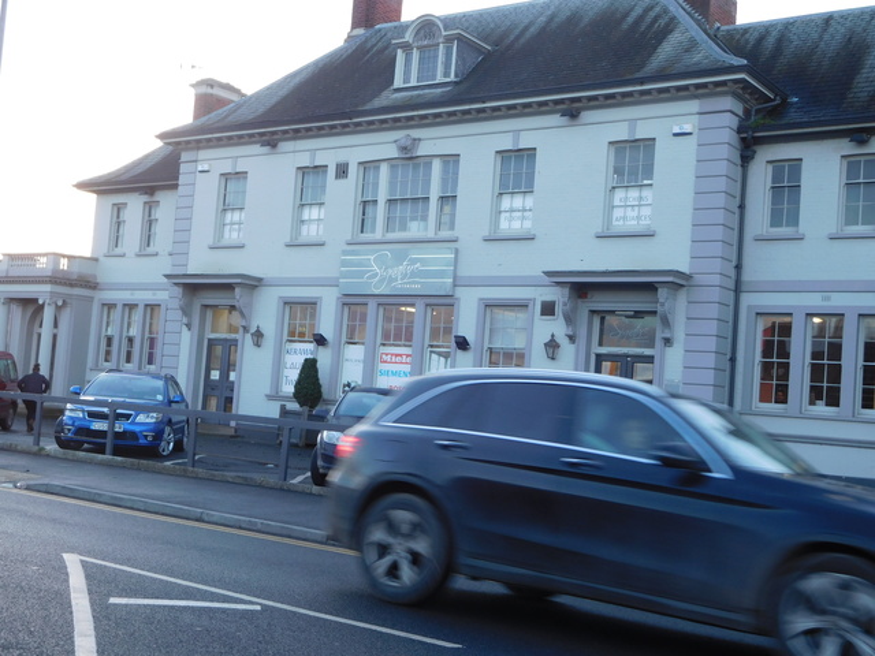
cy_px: 328
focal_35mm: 45
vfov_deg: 32.2
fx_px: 1137
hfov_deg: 42.1
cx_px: 438
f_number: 4
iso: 125
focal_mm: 8
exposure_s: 1/60
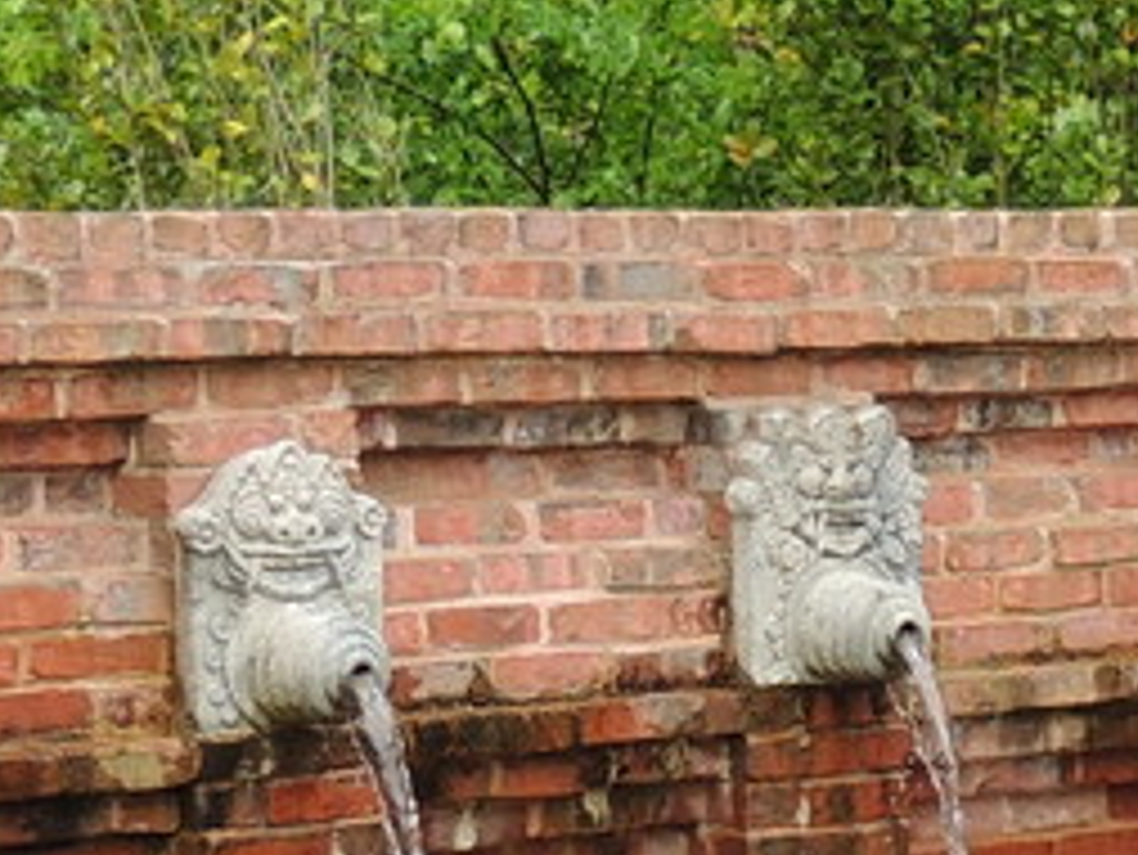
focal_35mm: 177
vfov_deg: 8.4
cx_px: 1786
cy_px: 824
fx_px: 5822
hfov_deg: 10.7
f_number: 3.3
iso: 100
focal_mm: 6.2
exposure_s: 1/250
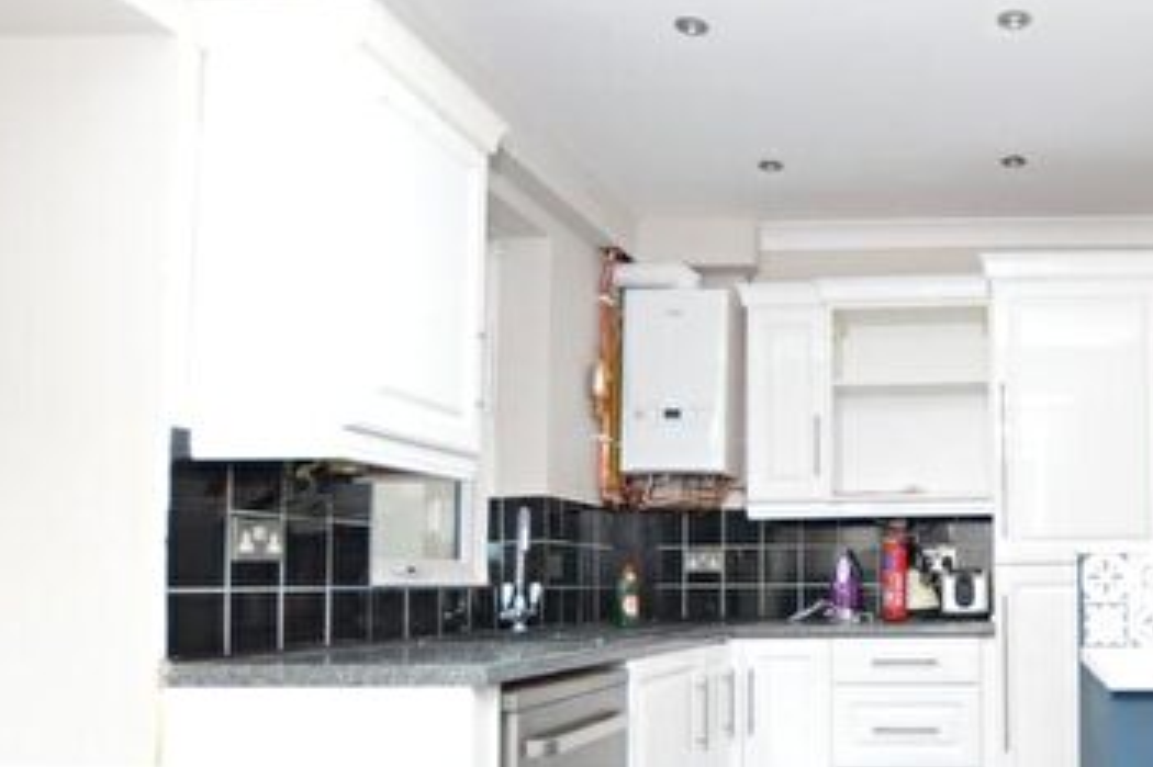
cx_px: 962
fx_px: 960
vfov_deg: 42.9
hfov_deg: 56.3
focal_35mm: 30
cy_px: 520
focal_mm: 10
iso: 560
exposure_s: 1/60
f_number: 3.5
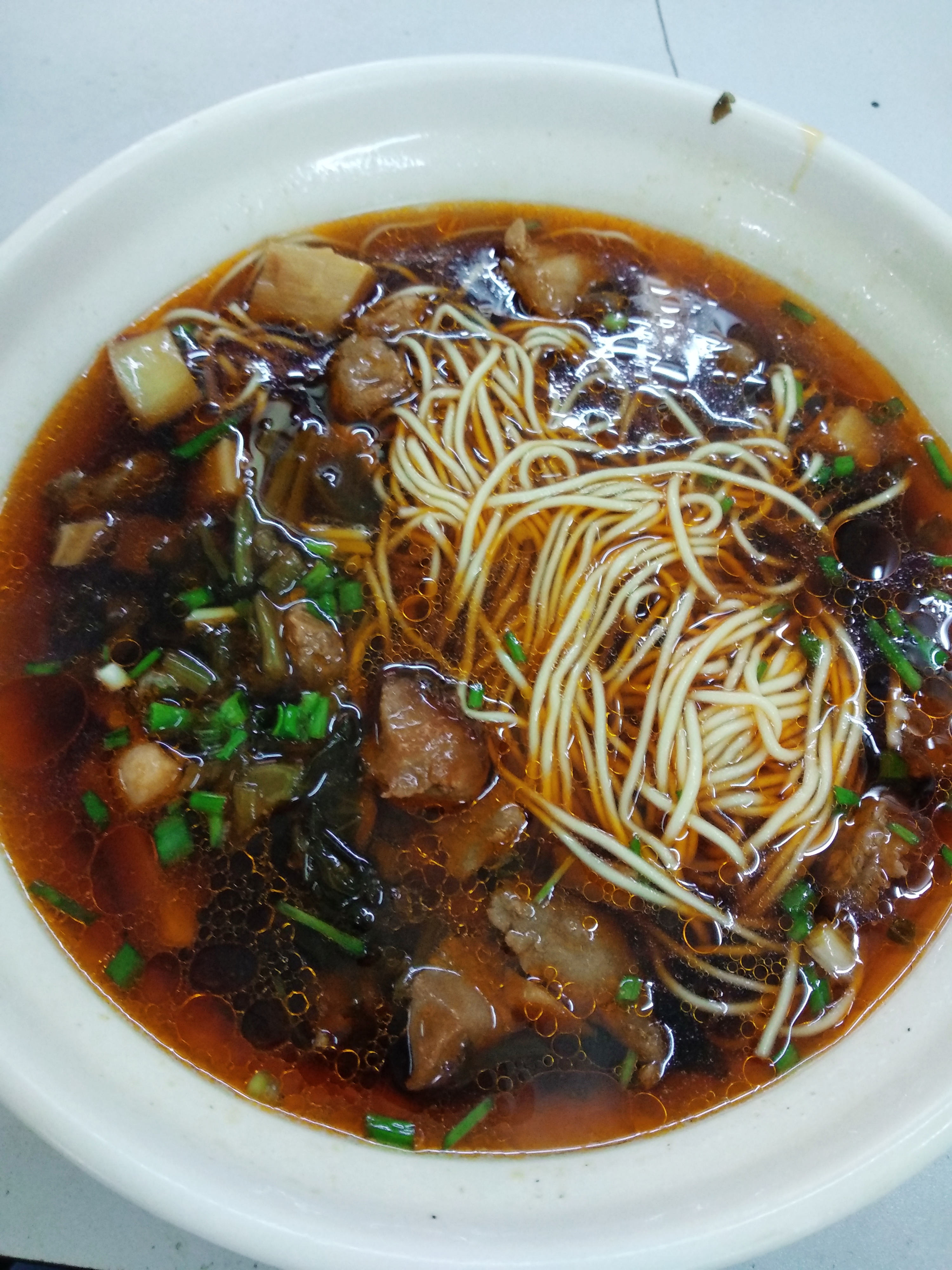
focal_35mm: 26
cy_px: 635
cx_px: 476
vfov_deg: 67.3
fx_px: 953
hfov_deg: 53.1
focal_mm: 3.81
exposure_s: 1/25
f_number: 2.2
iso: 800
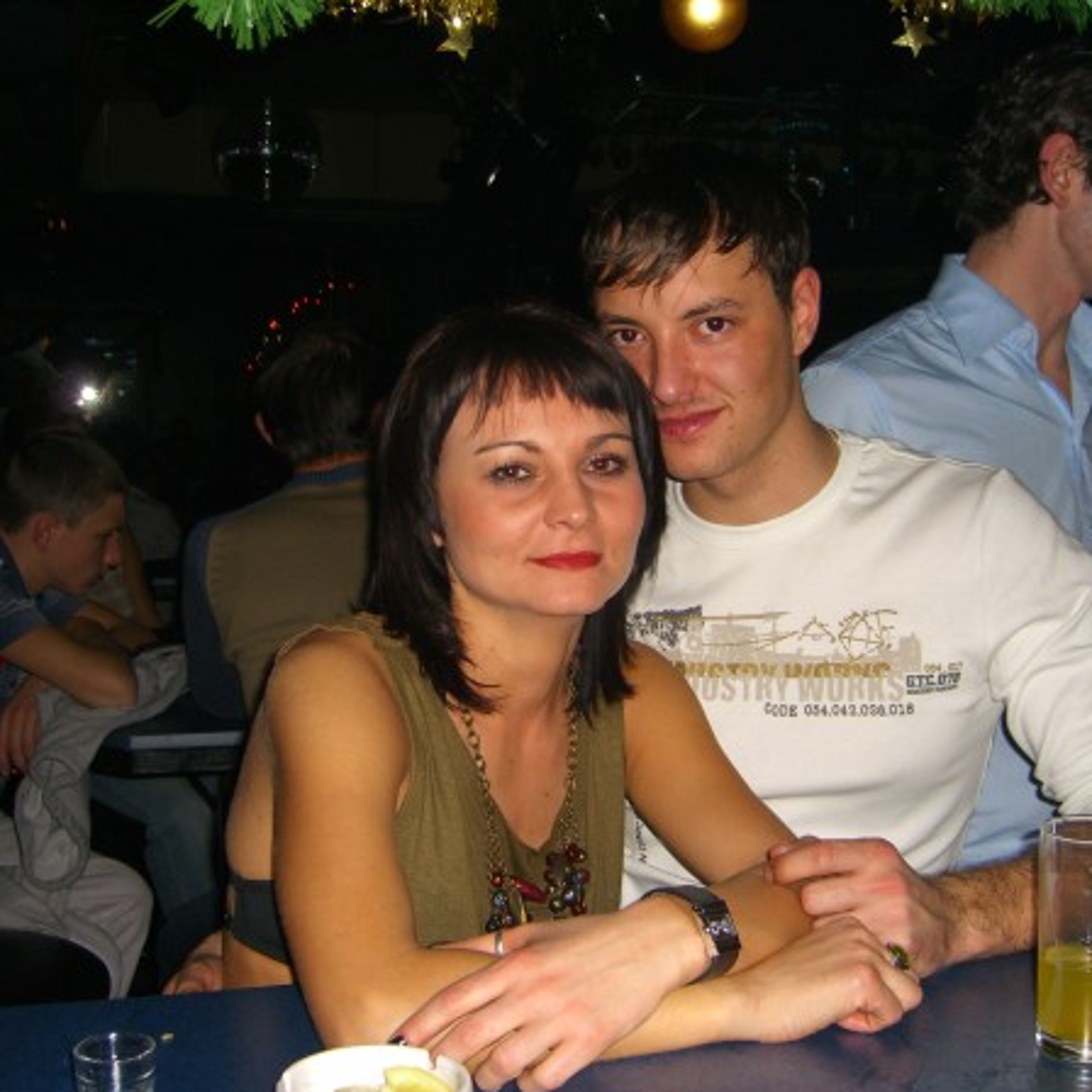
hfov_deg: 37.6
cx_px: 556
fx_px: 1606
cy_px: 546
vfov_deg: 37.6
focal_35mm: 45
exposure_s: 1/60
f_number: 2.8
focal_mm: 7.9
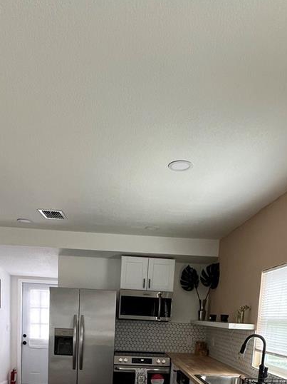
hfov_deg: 48.2
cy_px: 368
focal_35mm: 29
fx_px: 321
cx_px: 132
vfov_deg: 51.7
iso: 160
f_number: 1.8
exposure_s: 1/99
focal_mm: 1.57
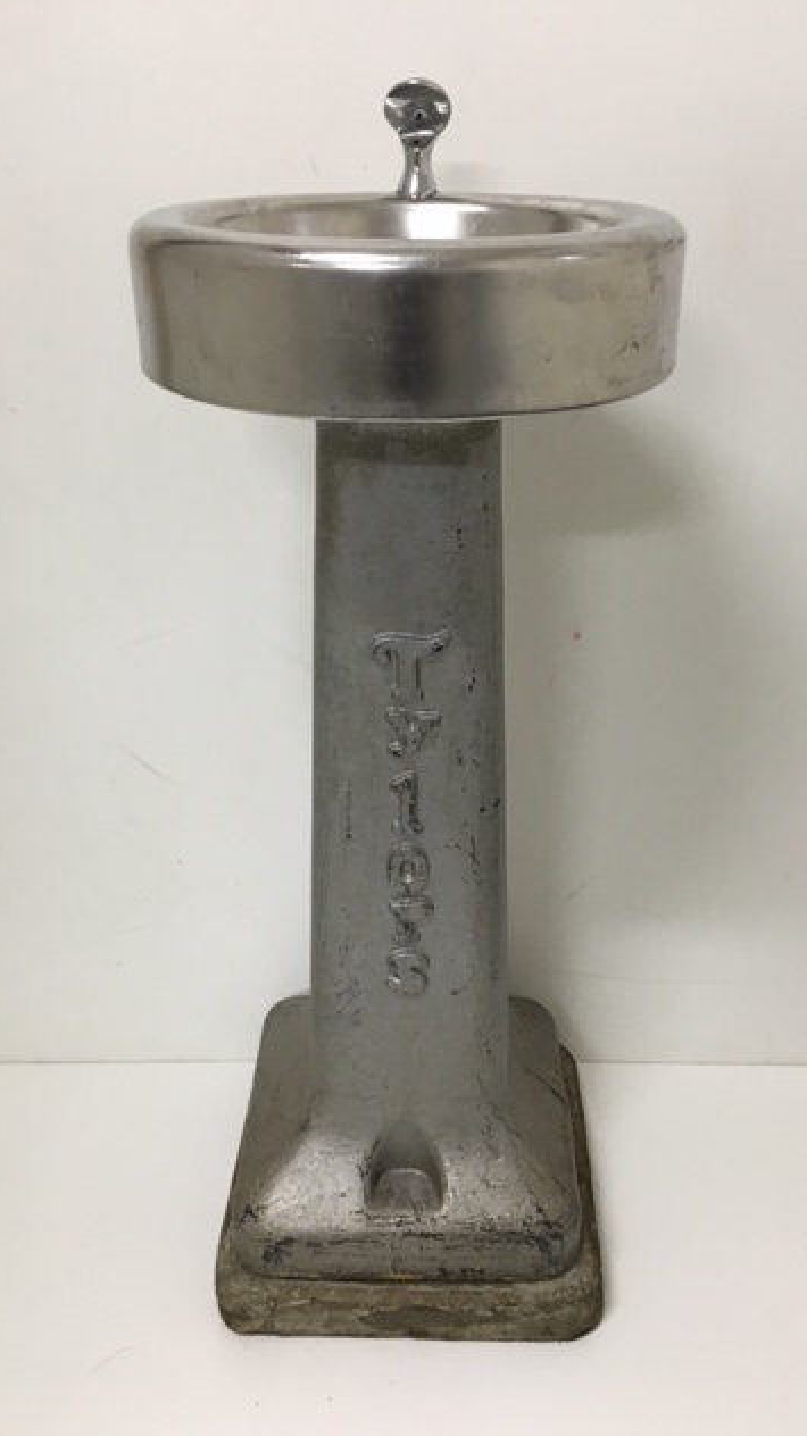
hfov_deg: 36.6
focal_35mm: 32
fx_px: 1219
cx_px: 425
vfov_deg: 61.0
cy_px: 723
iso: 100
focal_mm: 4.15
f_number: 2.2
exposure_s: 1/33
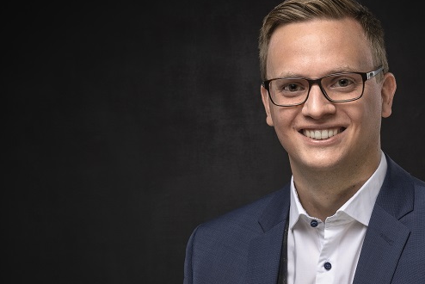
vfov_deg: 11.7
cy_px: 198
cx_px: 332
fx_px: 1382
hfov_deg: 17.4
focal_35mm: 117
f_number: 13
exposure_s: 1/125
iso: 80
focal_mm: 70
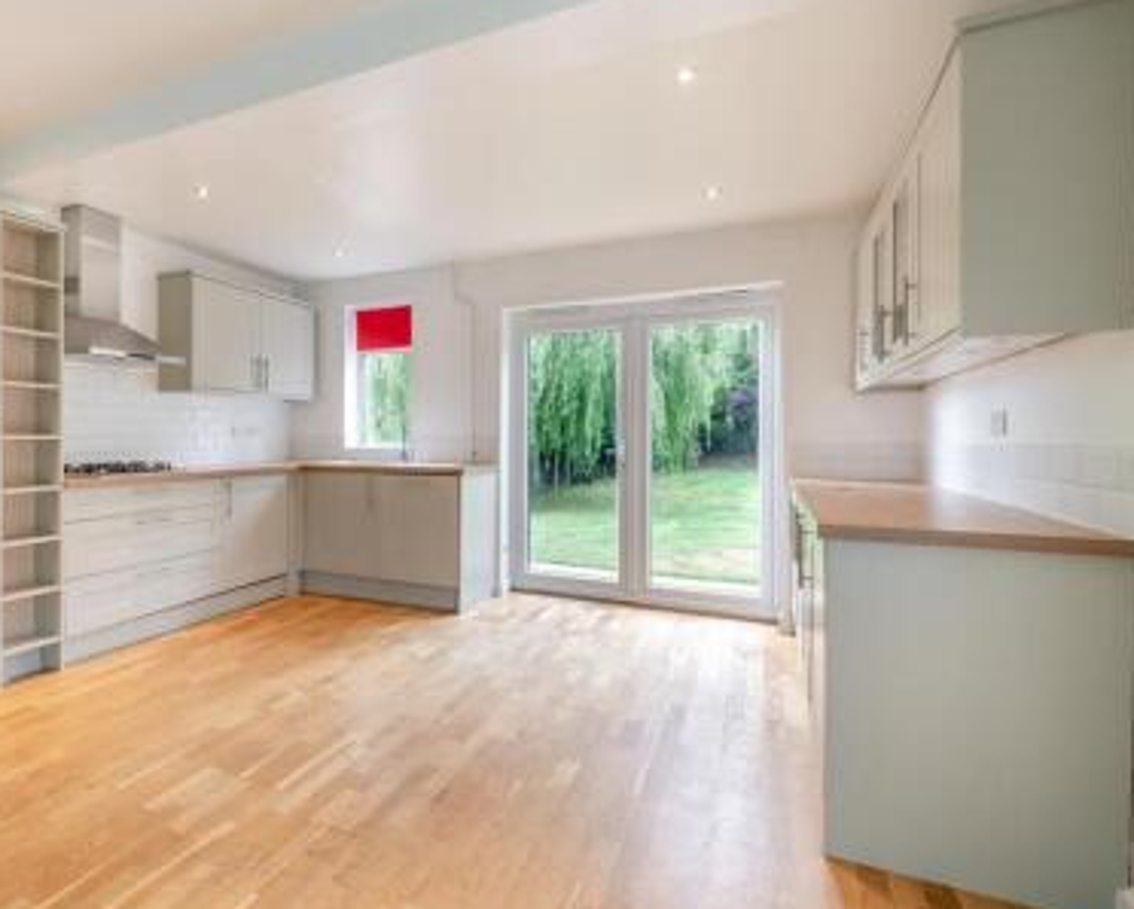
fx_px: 604
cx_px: 448
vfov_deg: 73.8
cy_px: 447
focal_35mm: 18
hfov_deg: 85.2
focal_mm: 10
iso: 160
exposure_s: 1/13
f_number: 8
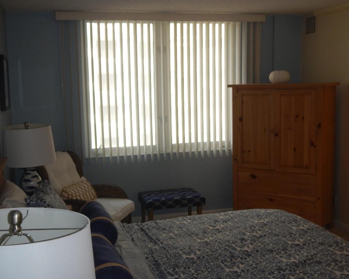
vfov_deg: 33.4
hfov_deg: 41.2
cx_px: 170
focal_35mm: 45
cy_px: 140
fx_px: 465
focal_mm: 7.7
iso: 200
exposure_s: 1/30
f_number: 4
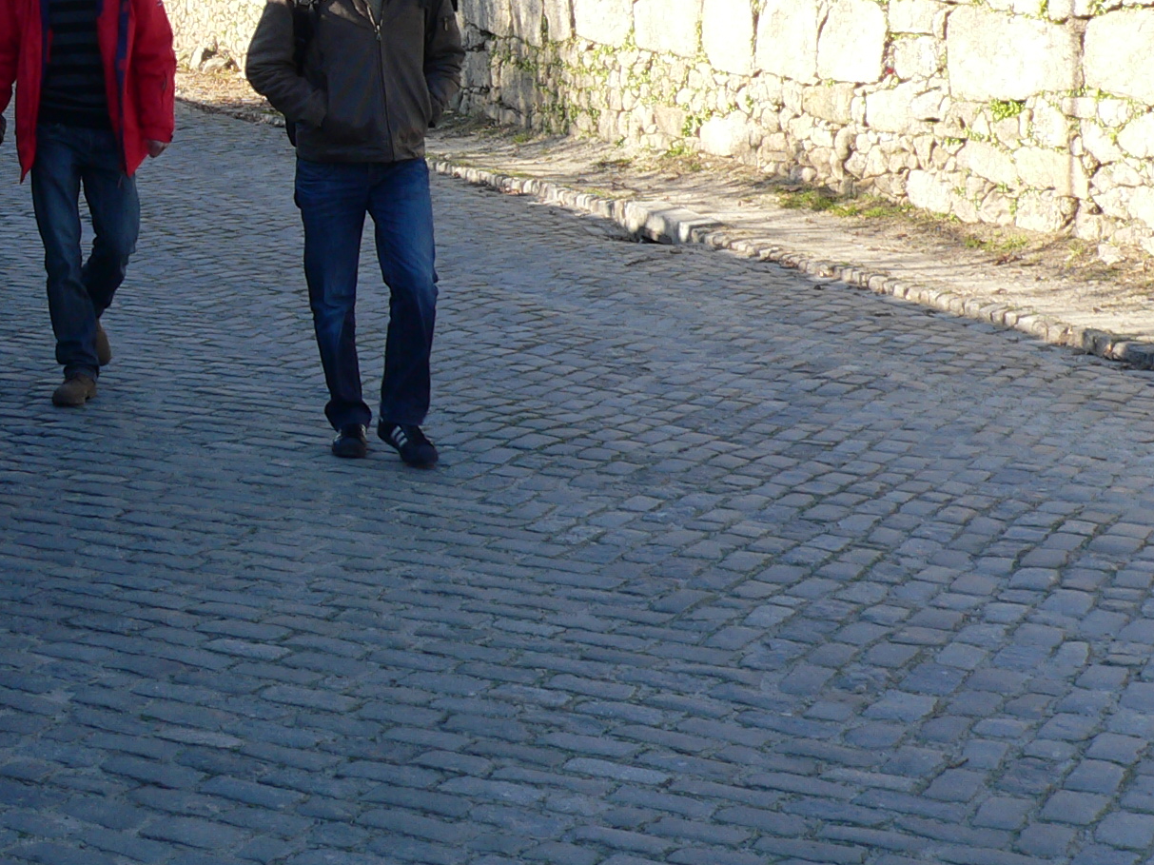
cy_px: -9
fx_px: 2533
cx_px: 61
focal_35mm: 76
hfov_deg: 24.7
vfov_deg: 18.8
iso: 80
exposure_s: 1/160
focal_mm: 6
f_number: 4
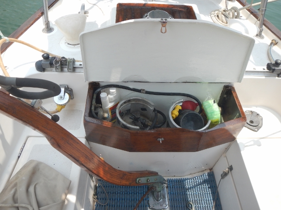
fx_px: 227
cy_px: 105
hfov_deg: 63.4
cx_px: 140
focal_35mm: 28
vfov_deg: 49.7
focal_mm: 5
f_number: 3.9
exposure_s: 1/640
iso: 125
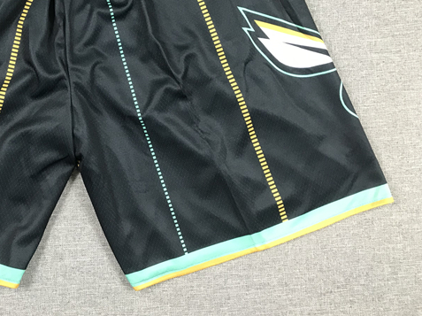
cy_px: 60
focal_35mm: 47
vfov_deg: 30.1
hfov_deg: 38.8
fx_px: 573
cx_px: 81
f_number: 1.8
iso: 40
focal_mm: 3.99
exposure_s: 1/33
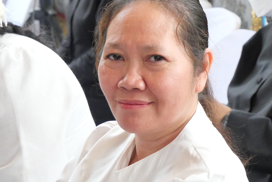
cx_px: 141
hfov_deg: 11.4
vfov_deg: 7.6
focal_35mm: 181
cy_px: 105
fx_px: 1368
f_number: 5.6
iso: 3200
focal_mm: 44
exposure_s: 1/500
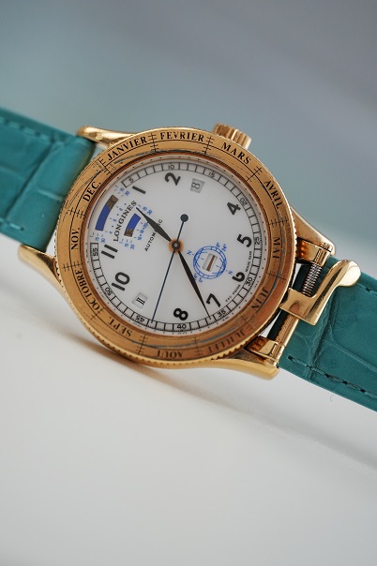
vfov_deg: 16.8
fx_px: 1918
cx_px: 174
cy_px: 242
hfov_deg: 11.2
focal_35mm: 122
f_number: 2.8
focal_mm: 105
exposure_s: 1/250
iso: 2000
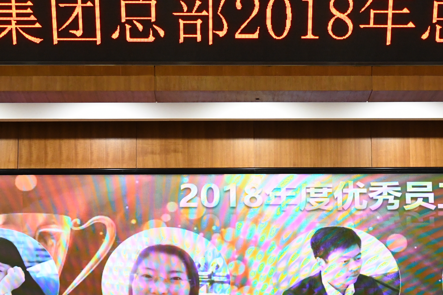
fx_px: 1157
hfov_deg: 21.7
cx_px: 242
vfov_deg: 14.2
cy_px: 320
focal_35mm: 94
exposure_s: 1/125
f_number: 3.5
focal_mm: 34
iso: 2500
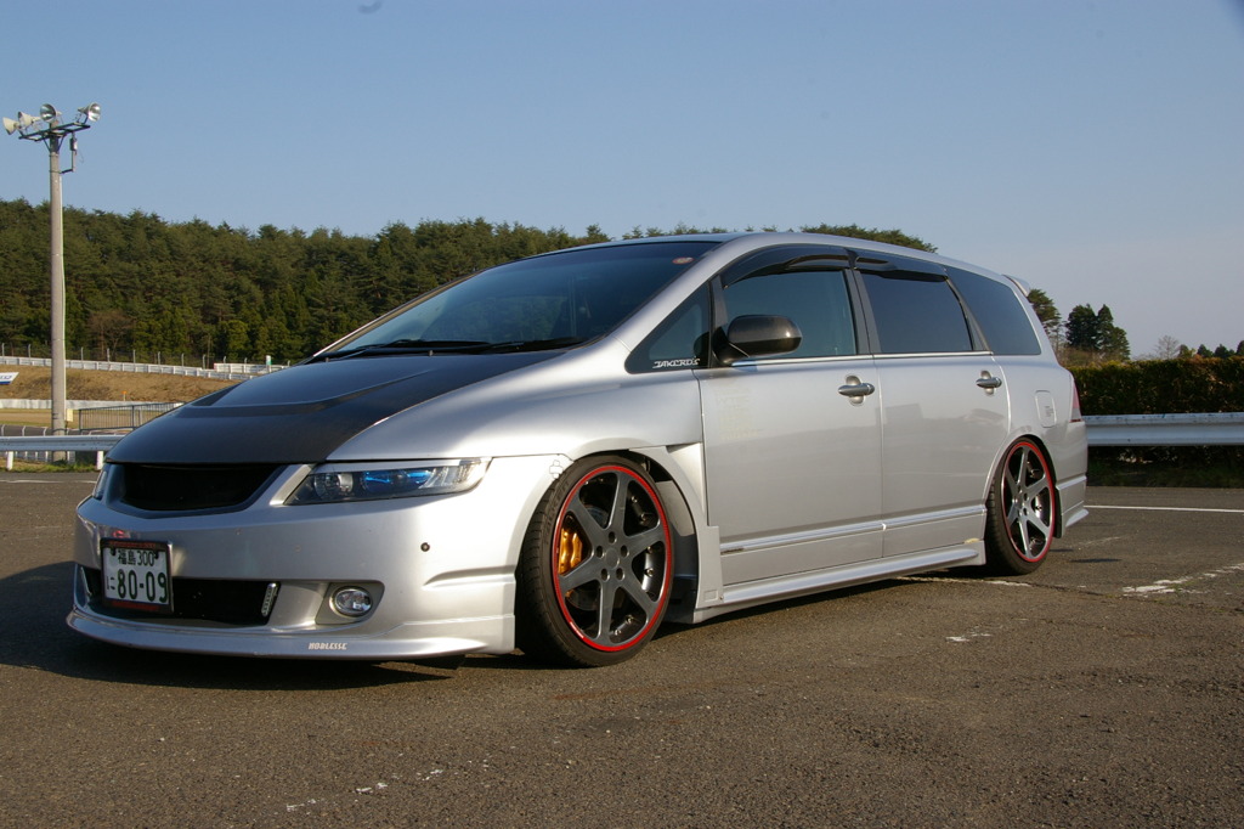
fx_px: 1399
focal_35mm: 40
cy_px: 414
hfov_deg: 47.9
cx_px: 622
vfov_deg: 33.0
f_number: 16
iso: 200
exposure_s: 1/125
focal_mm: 27
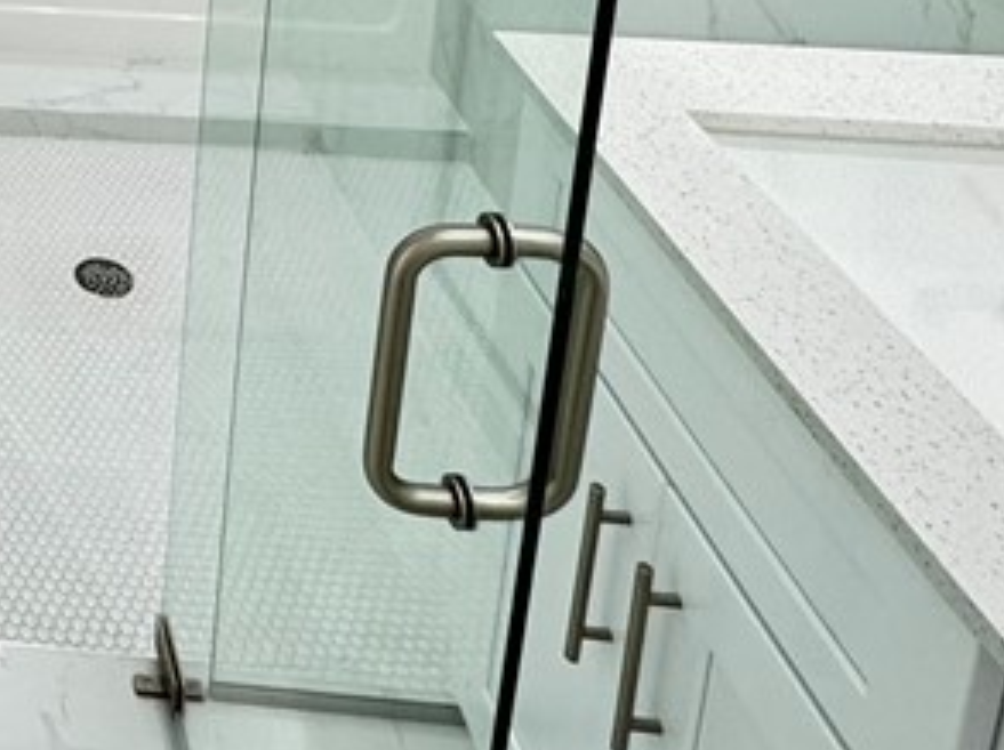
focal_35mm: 49
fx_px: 1419
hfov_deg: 30.6
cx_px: -305
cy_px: -425
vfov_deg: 23.0
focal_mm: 2.22
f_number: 2.2
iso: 160
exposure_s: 1/60
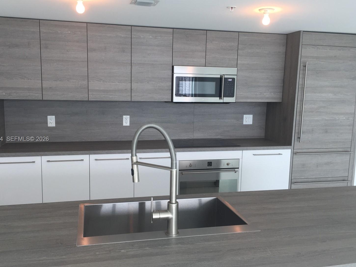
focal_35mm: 32
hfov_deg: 56.8
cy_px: 139
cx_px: 169
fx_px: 329
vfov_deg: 44.2
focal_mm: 4.15
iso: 40
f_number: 2.2
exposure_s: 1/60
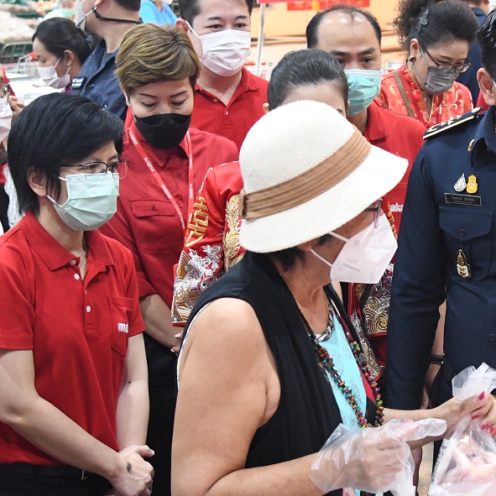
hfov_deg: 20.0
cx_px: 387
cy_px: 241
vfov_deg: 20.2
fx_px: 1394
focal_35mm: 86
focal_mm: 28
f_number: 4
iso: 4000
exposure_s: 1/250
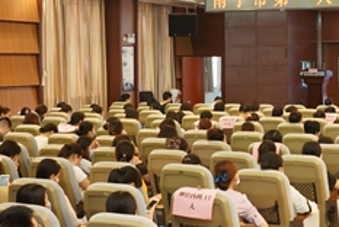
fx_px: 679
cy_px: 55
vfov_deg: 18.8
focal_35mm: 72
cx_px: 351
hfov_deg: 26.3
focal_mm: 24
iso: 800
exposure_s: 1/60
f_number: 3.2
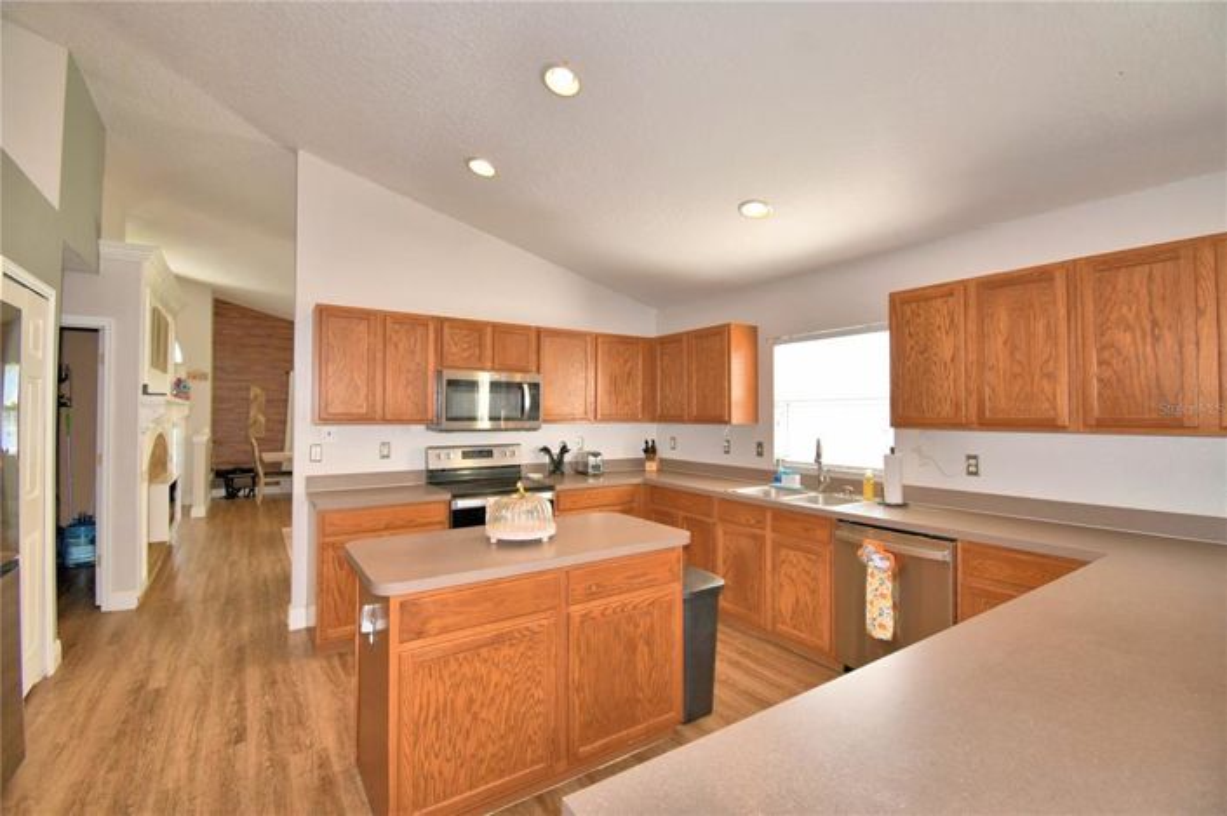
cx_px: 614
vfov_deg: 77.2
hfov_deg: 100.4
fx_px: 511
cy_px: 408
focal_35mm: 15
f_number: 4.5
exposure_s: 1/60
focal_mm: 10
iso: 140
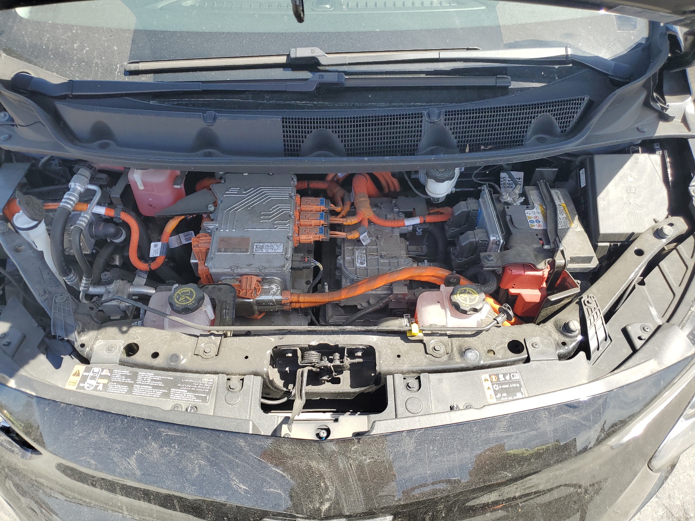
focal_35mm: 26
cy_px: 260
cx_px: 348
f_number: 1.5
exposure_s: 1/667
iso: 50
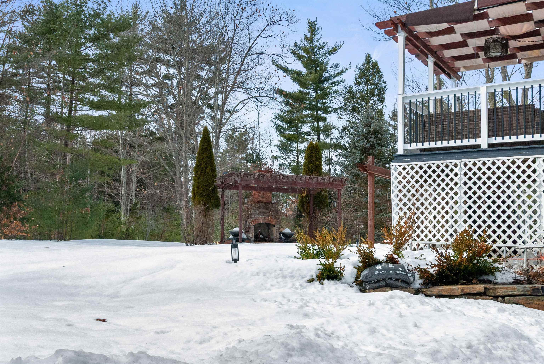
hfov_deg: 57.2
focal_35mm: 33
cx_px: 272
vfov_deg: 40.1
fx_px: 499
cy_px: 182
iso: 200
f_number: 9
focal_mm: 22
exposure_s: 1/400
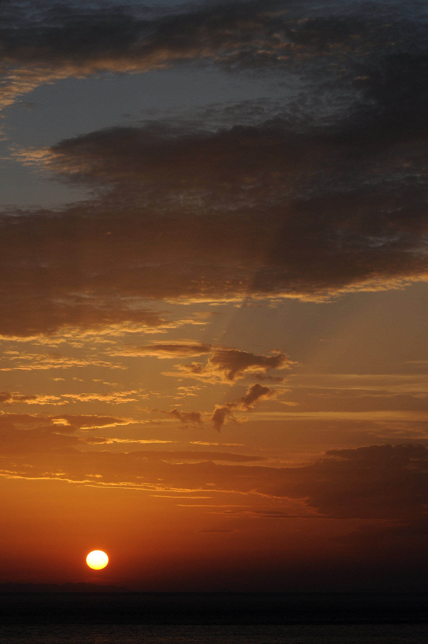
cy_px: 322
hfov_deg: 10.7
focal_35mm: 128
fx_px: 2280
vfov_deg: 16.1
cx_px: 214
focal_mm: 85
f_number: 10
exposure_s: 1/400
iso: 200
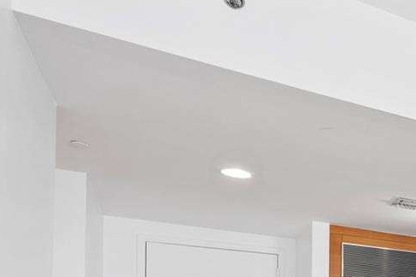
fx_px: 531
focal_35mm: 46
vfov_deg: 25.4
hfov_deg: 31.6
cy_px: 353
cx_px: 555
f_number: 8
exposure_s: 1/2
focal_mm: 14
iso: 64
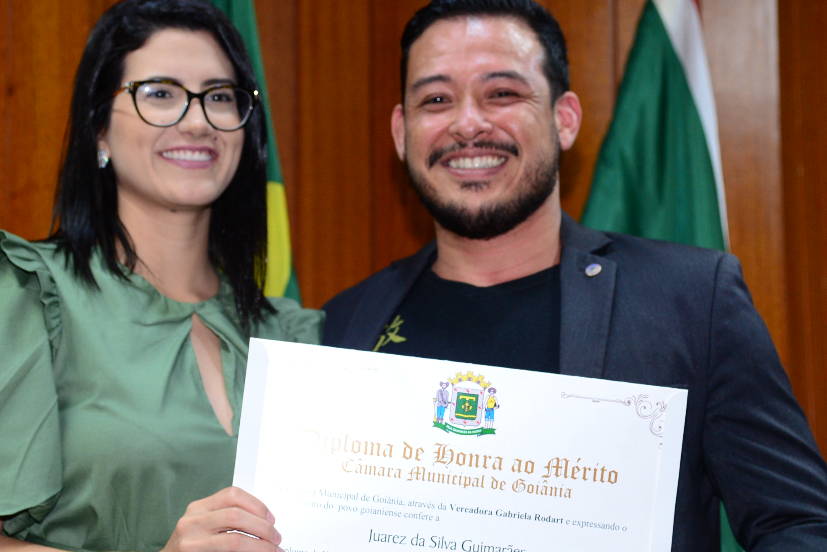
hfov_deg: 17.9
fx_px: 2620
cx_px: 392
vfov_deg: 12.0
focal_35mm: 114
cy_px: 302
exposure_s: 1/60
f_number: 4
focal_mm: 75
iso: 1600
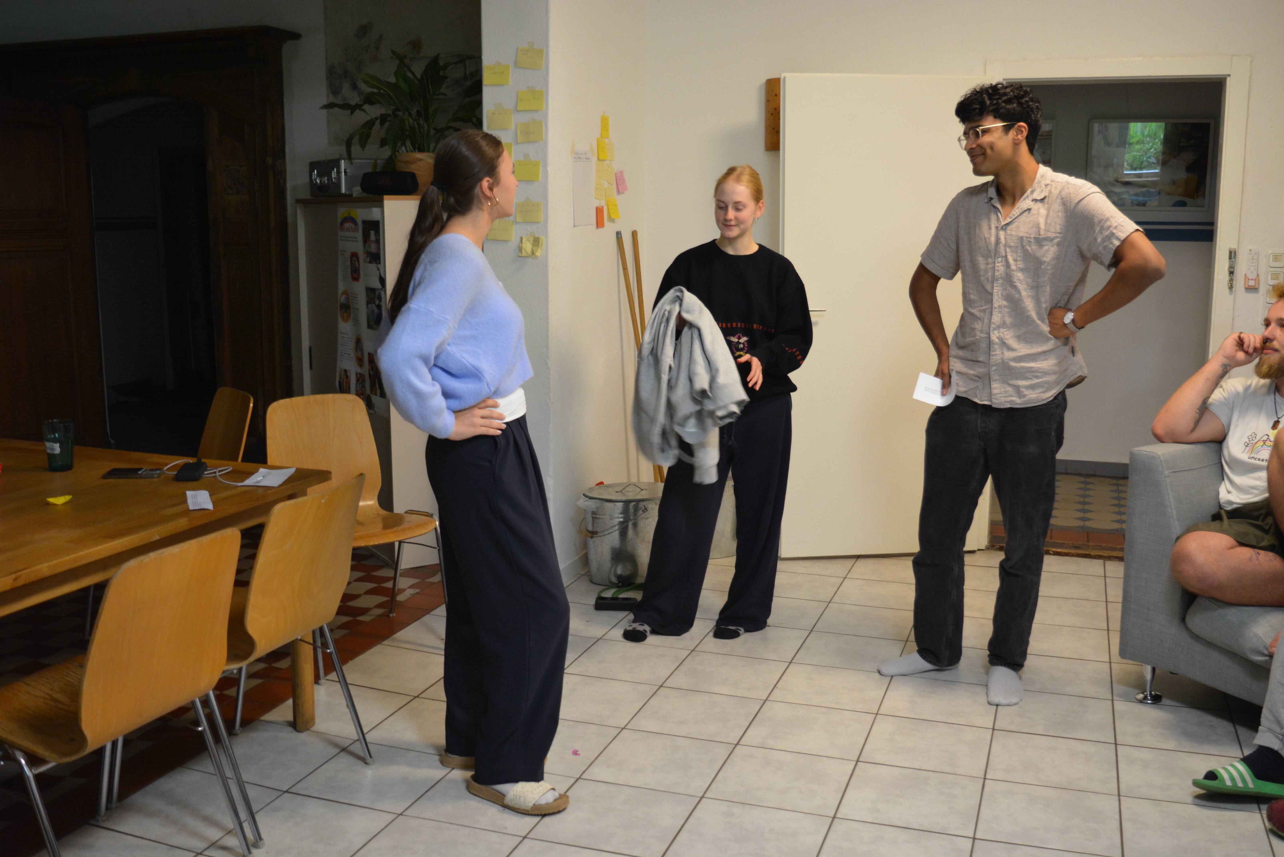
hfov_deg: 55.1
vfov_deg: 38.4
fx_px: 1231
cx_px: 642
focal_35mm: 34
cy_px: 428
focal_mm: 23
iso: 1250
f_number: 3.8
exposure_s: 1/30
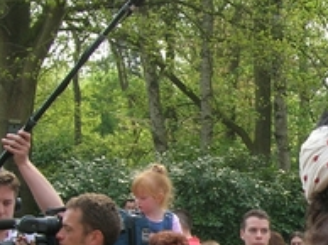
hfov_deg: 14.7
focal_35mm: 130
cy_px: 228
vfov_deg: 11.3
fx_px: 1230
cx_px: 389
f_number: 5.2
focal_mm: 7
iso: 50
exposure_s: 1/70.1
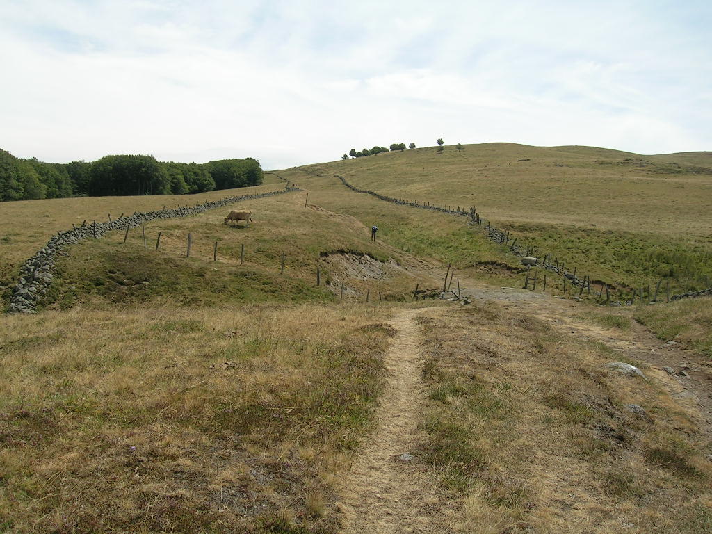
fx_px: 720
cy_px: 267
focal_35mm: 35
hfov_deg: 52.6
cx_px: 356
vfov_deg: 40.7
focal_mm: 5.4
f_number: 4.8
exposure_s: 1/536
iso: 50
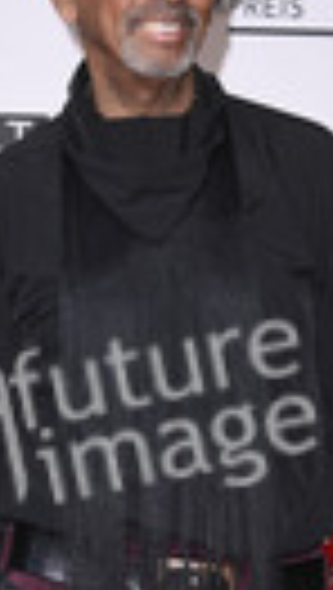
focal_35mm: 198
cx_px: 216
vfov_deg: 10.7
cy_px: 653
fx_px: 3098
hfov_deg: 6.2
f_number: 5.6
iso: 500
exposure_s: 1/250
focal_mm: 62
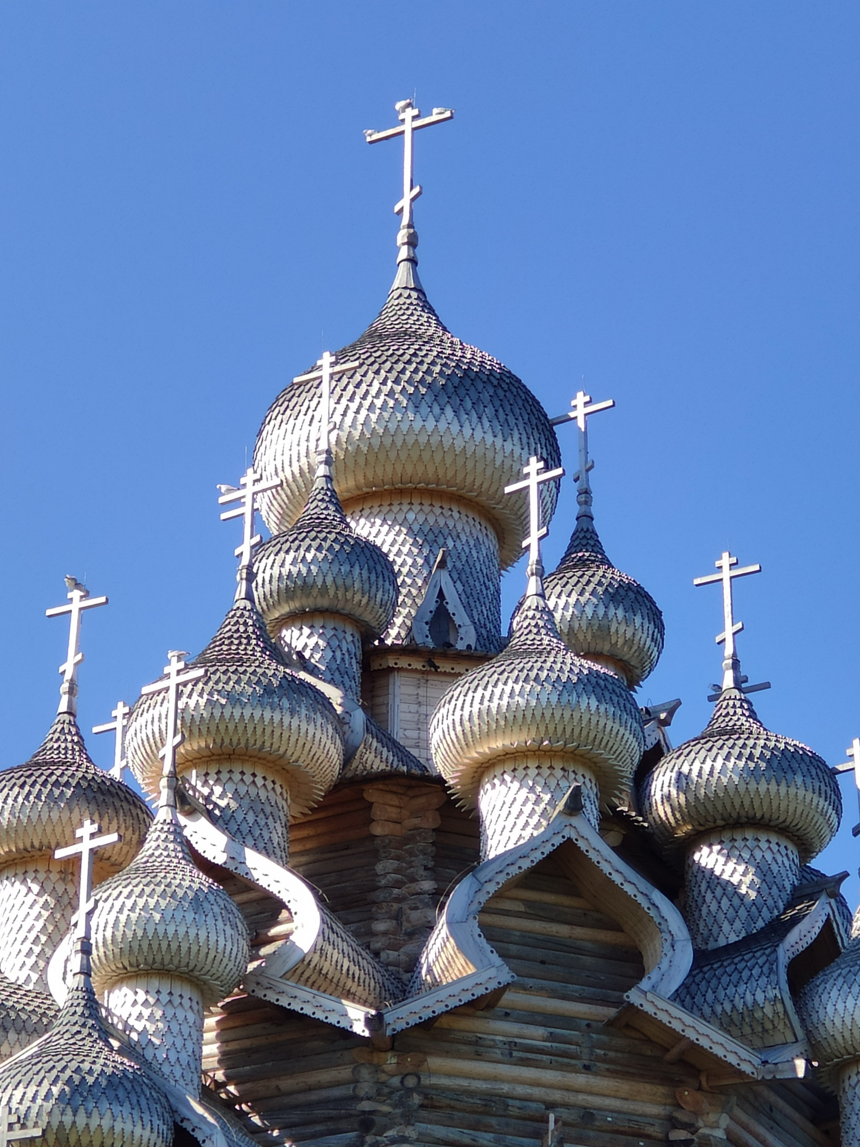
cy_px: 574
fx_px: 1723
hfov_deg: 28.0
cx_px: 430
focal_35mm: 52
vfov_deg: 36.8
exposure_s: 1/724
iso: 100
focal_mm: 5.55
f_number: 2.4
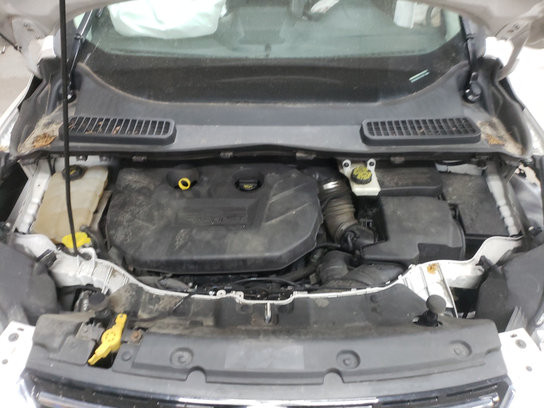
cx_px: 272
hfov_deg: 67.3
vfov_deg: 53.1
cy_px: 204
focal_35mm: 26
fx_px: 409
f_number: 1.5
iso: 302
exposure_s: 1/30
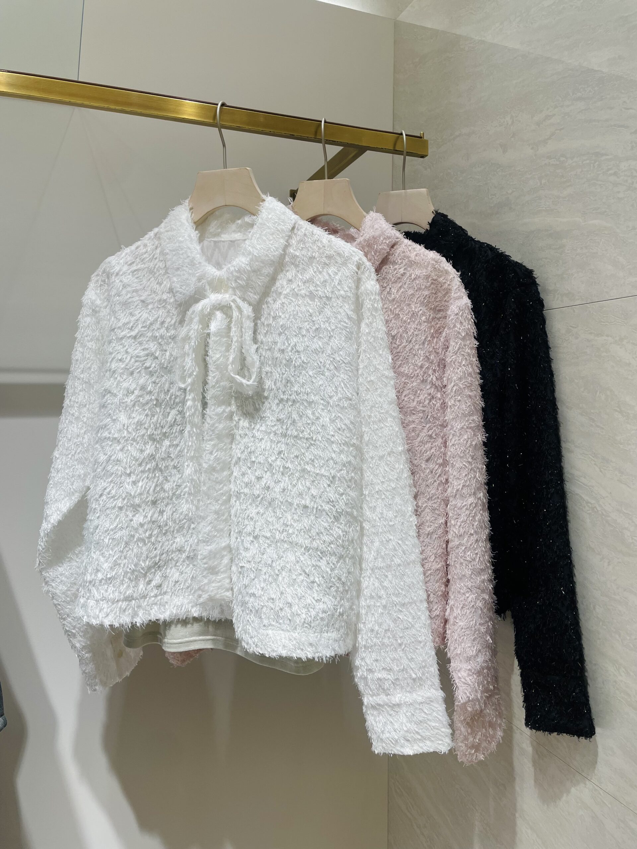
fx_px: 638
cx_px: 318
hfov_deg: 53.1
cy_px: 424
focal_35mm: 26
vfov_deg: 67.3
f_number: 1.6
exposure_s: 1/305
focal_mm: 4.2
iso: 32
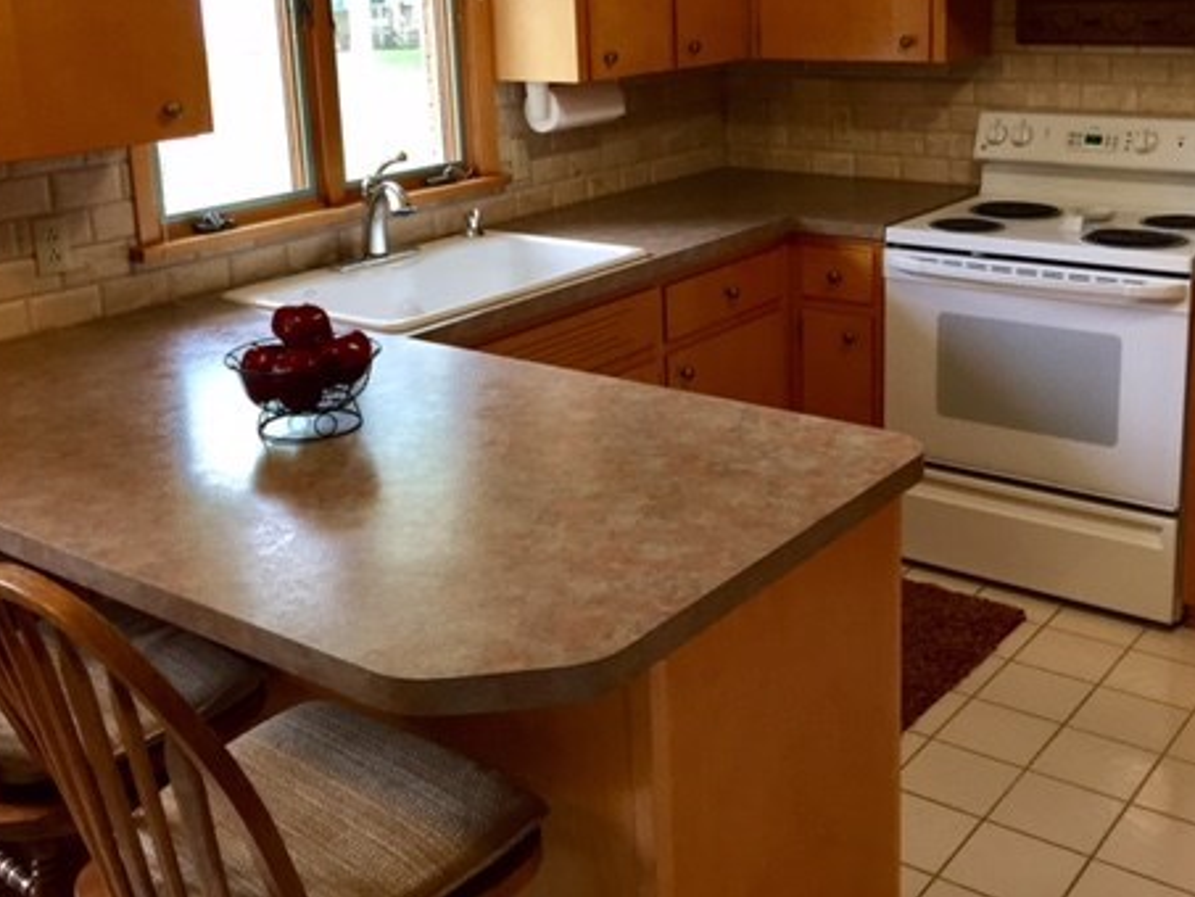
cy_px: 266
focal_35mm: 41
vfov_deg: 34.7
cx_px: 636
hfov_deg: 45.7
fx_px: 1416
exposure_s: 1/30
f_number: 2.2
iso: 50
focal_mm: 4.15
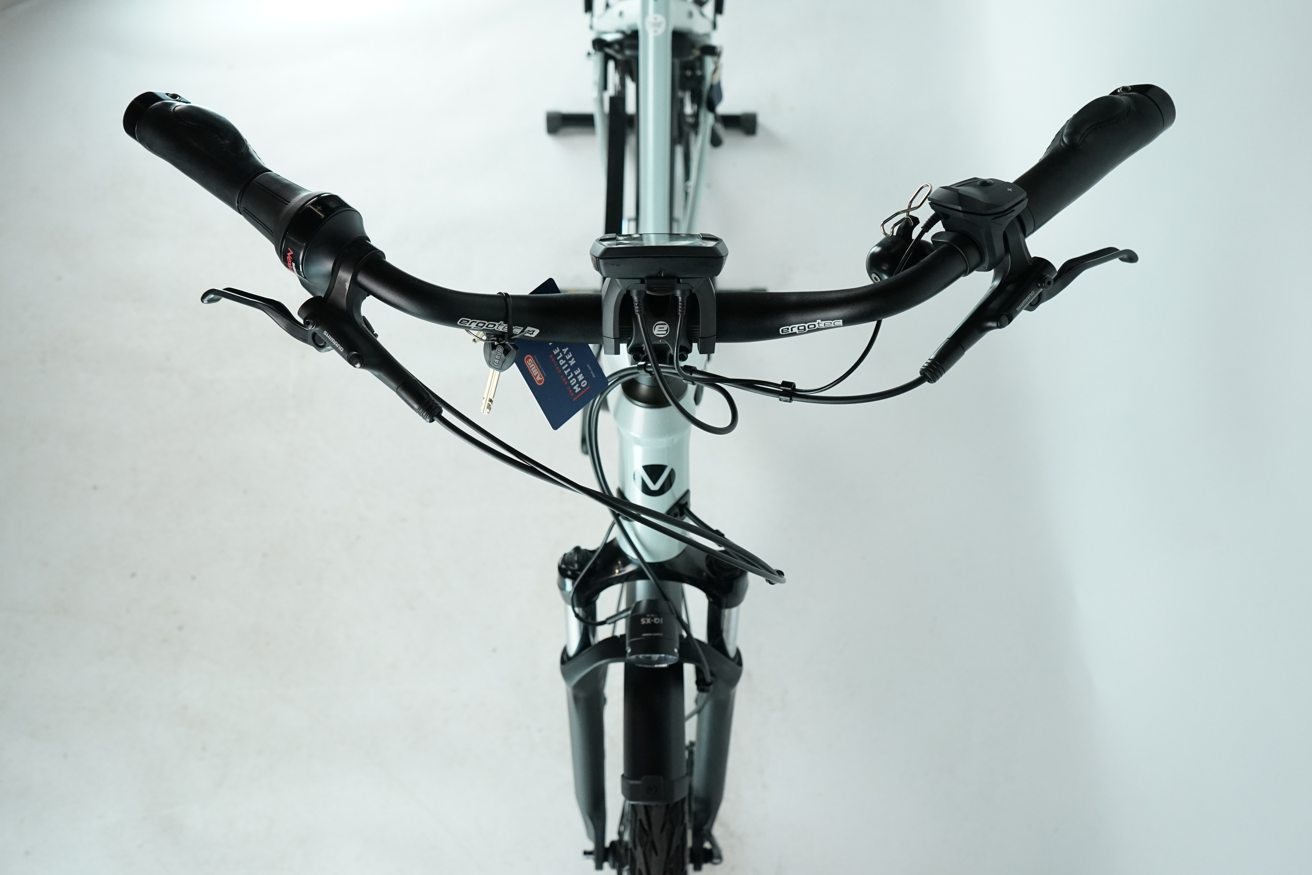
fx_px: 1130
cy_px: 438
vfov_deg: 42.3
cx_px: 656
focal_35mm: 31
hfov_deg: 60.3
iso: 2000
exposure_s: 1/200
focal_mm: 31
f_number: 5.6
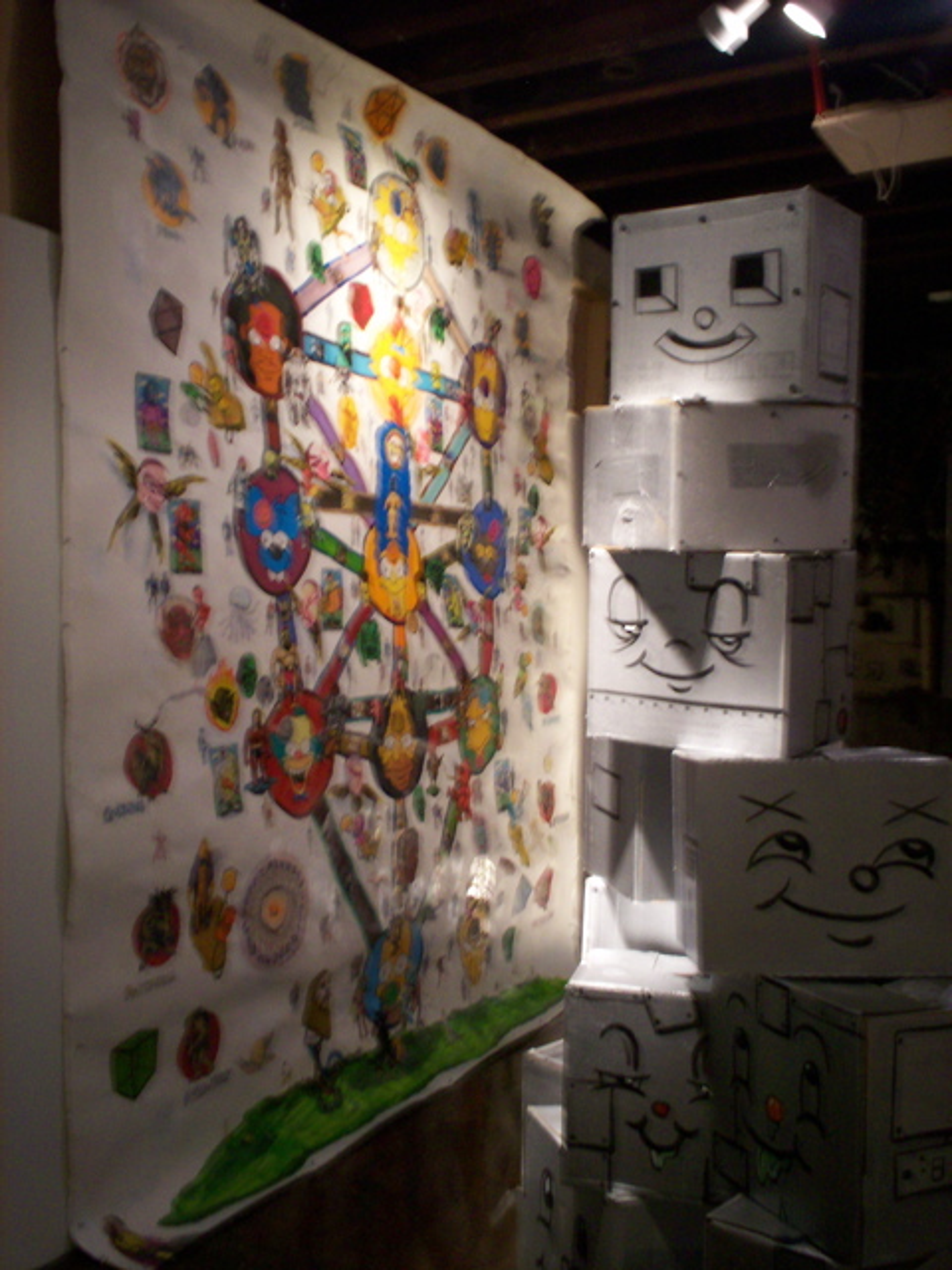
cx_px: 476
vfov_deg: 51.4
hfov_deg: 39.7
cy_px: 635
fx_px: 1320
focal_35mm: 36
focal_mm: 6
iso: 200
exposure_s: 1/8
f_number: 4.5
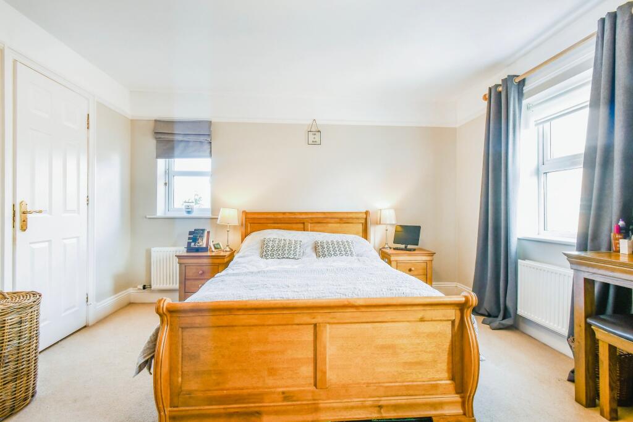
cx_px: 316
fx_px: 264
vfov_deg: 77.3
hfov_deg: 100.4
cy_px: 211
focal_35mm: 15
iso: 400
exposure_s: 1/10
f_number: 8
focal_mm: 10
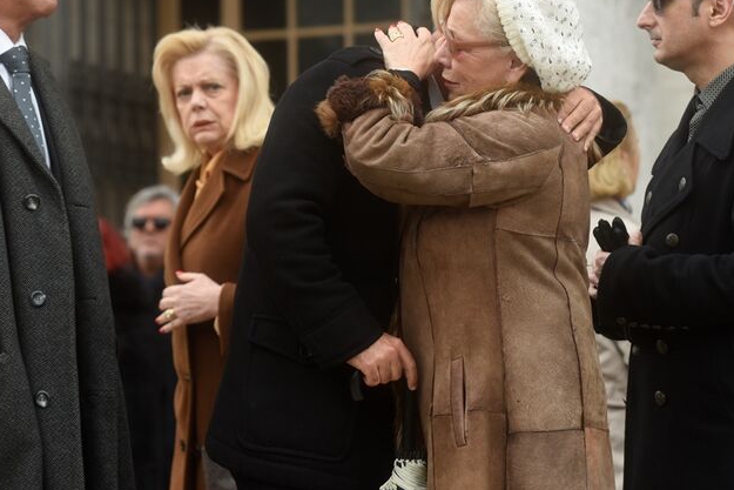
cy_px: 186
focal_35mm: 172
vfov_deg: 8.0
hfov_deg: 11.9
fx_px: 3507
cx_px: 424
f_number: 5.6
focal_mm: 135
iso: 800
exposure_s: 1/1000
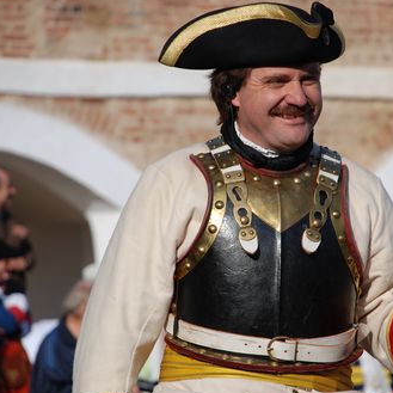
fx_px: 3502
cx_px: 266
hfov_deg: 6.4
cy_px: 198
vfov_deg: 6.4
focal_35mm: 273
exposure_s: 1/500
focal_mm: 135
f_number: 5.6
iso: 125
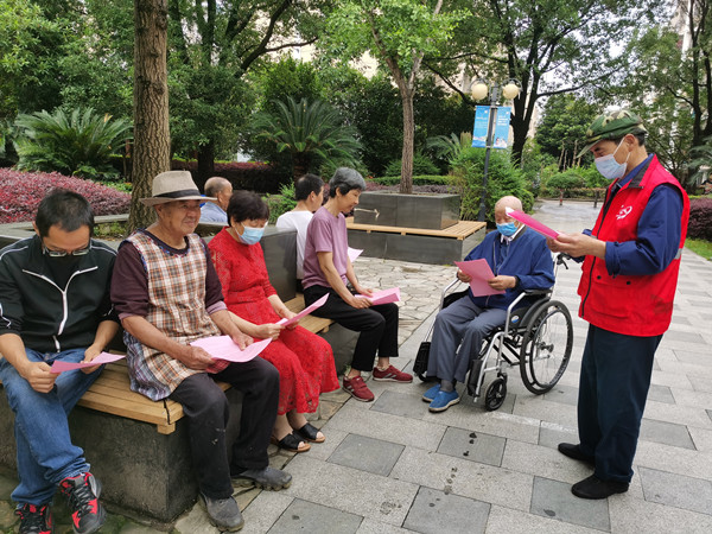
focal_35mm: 27
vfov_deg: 51.4
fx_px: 555
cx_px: 356
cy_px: 267
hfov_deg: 65.3
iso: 50
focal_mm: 5.56
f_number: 1.6
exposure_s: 1/702
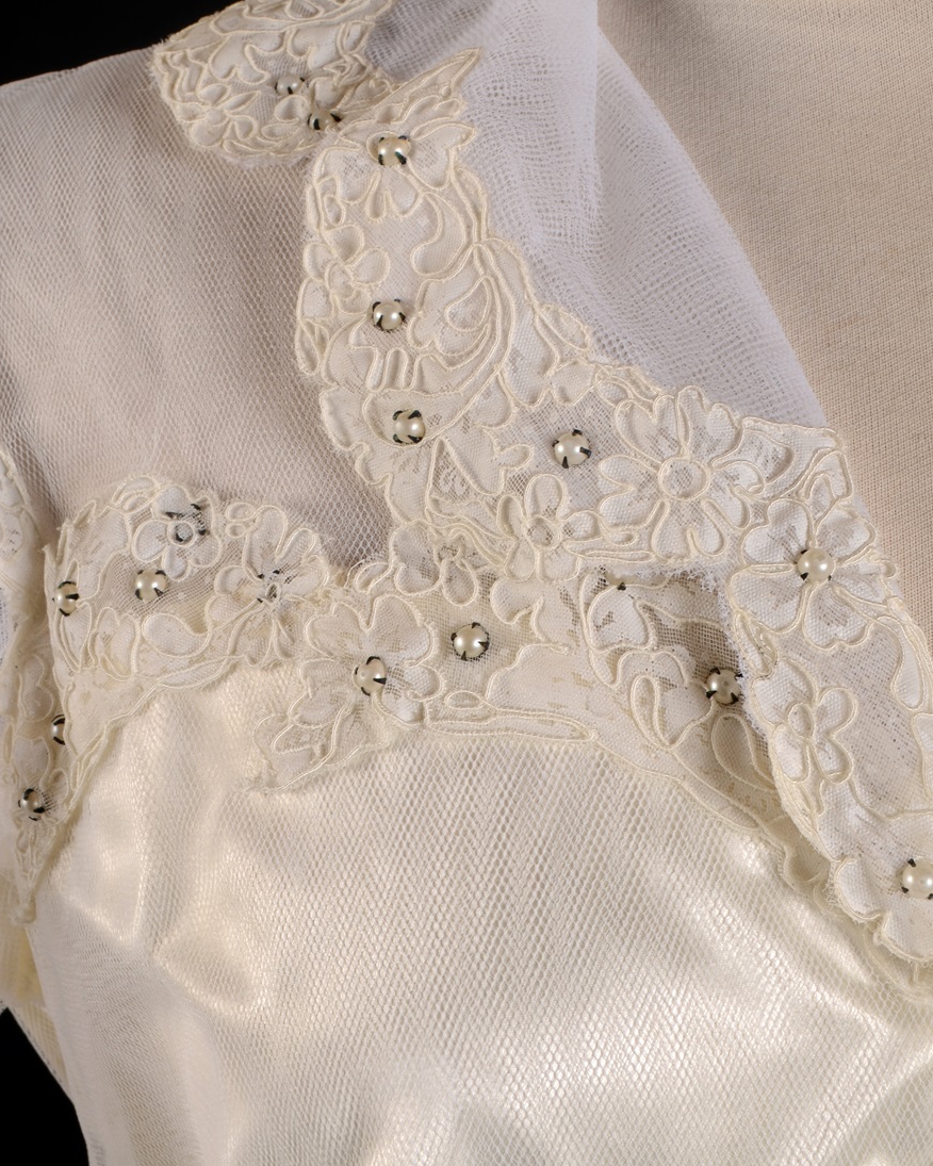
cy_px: 464
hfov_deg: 24.6
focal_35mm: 62
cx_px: 448
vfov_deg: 30.4
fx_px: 2140
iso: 100
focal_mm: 32
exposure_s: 1/80
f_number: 14
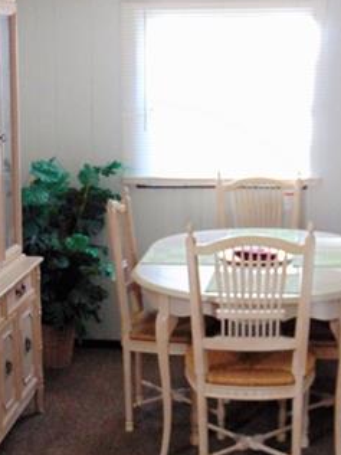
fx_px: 959
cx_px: 121
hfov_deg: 20.1
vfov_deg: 26.5
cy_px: 307
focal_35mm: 73
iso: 250
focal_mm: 5.4
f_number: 3.1
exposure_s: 1/30
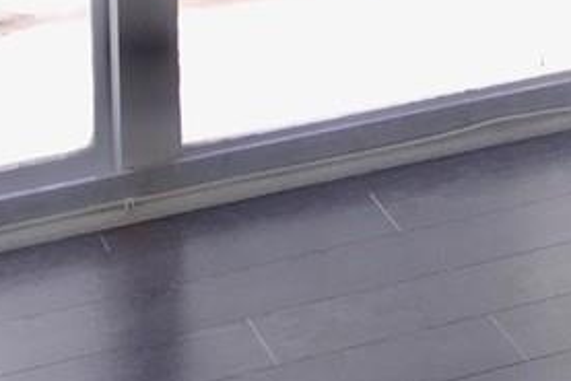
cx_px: 1041
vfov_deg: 7.2
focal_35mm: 174
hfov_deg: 11.0
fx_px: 2761
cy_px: -643
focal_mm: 4.15
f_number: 2.2
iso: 32
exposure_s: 1/153
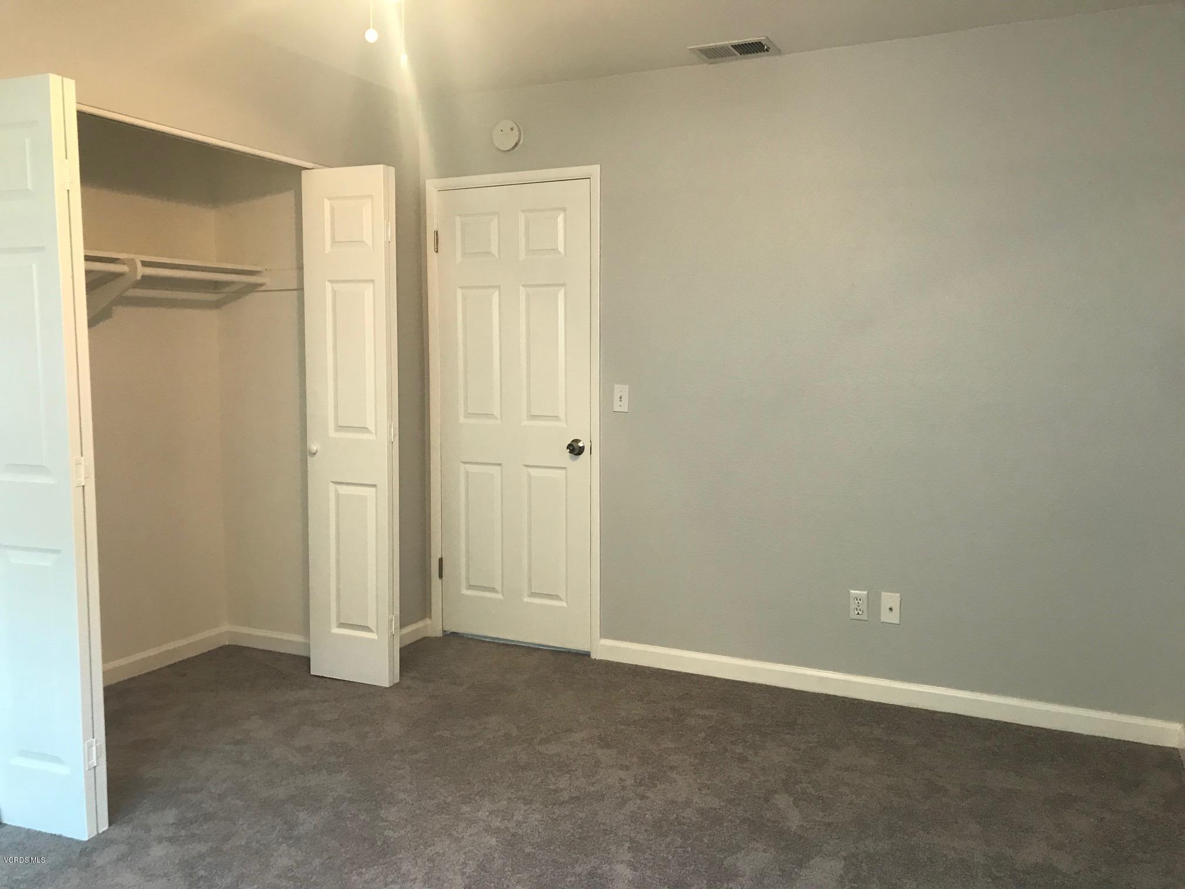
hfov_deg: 63.4
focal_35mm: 28
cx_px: 592
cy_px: 444
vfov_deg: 49.7
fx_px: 959
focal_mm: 3.99
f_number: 1.8
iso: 40
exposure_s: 1/20
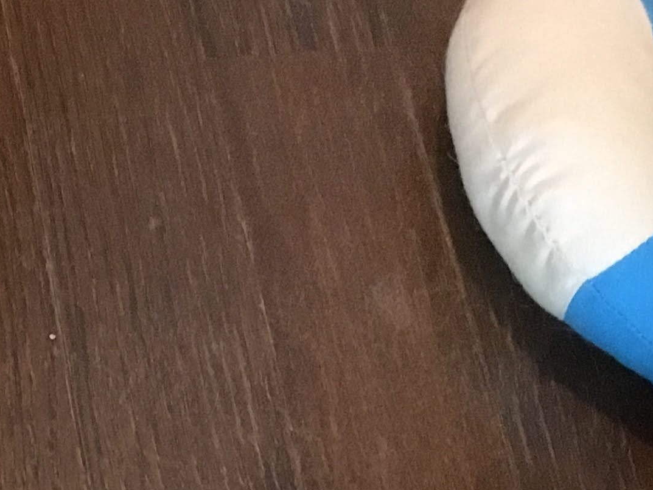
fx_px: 2056
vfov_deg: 12.5
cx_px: -387
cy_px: 862
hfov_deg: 16.2
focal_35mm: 109
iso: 250
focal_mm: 4.15
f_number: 2.2
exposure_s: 1/17
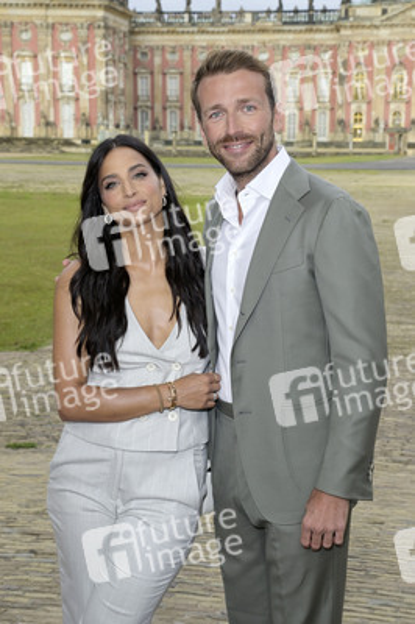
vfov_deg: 38.2
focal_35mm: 52
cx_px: 208
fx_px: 901
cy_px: 312
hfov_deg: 25.9
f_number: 8
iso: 500
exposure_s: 1/250
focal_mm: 52
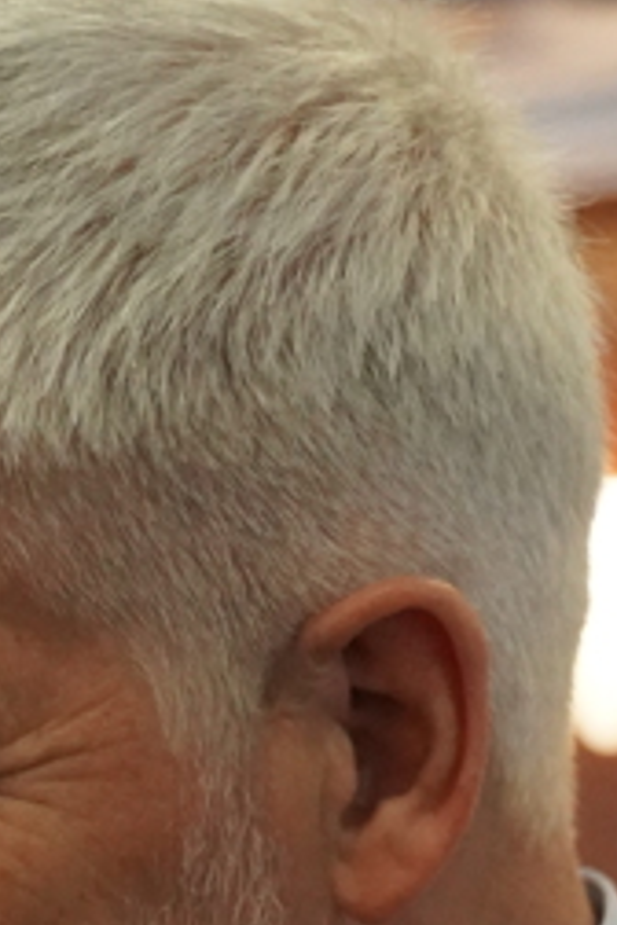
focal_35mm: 189
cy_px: 1103
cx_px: 173
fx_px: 4858
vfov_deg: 10.7
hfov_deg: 7.3
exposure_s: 1/1000
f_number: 4
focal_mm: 46
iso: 12800
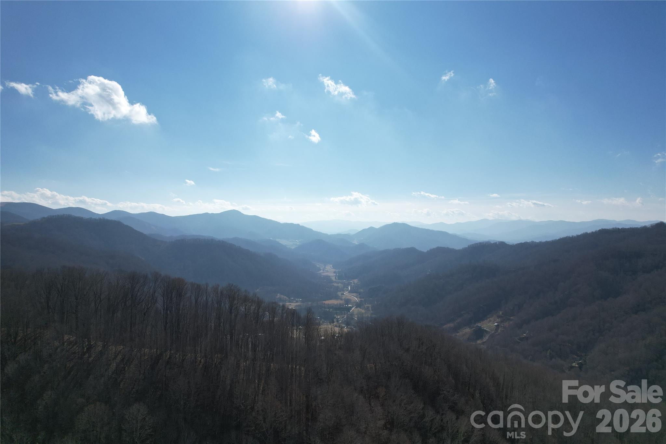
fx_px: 407
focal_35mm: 22
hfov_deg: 78.6
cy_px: 222
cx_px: 333
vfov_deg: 57.2
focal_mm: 8.38
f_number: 2.8
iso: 100
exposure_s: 1/1000
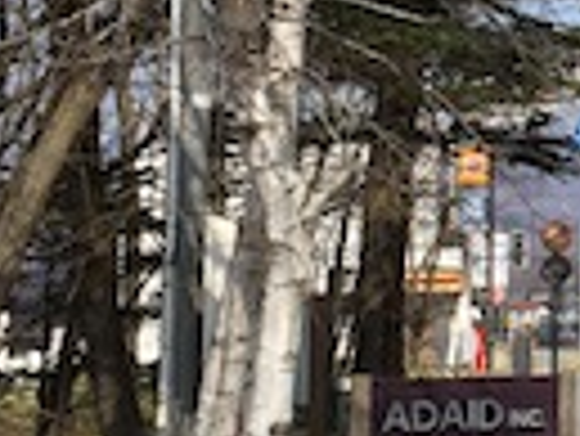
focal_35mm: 115
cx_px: 760
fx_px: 1929
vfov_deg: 12.8
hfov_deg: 16.2
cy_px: 83
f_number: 2.2
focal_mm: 4.15
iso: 32
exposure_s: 1/2326
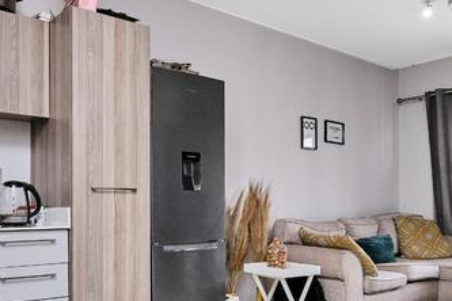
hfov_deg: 52.8
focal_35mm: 36
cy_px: 188
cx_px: 182
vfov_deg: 36.7
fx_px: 452
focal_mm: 10
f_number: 8
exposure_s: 1/200
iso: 800
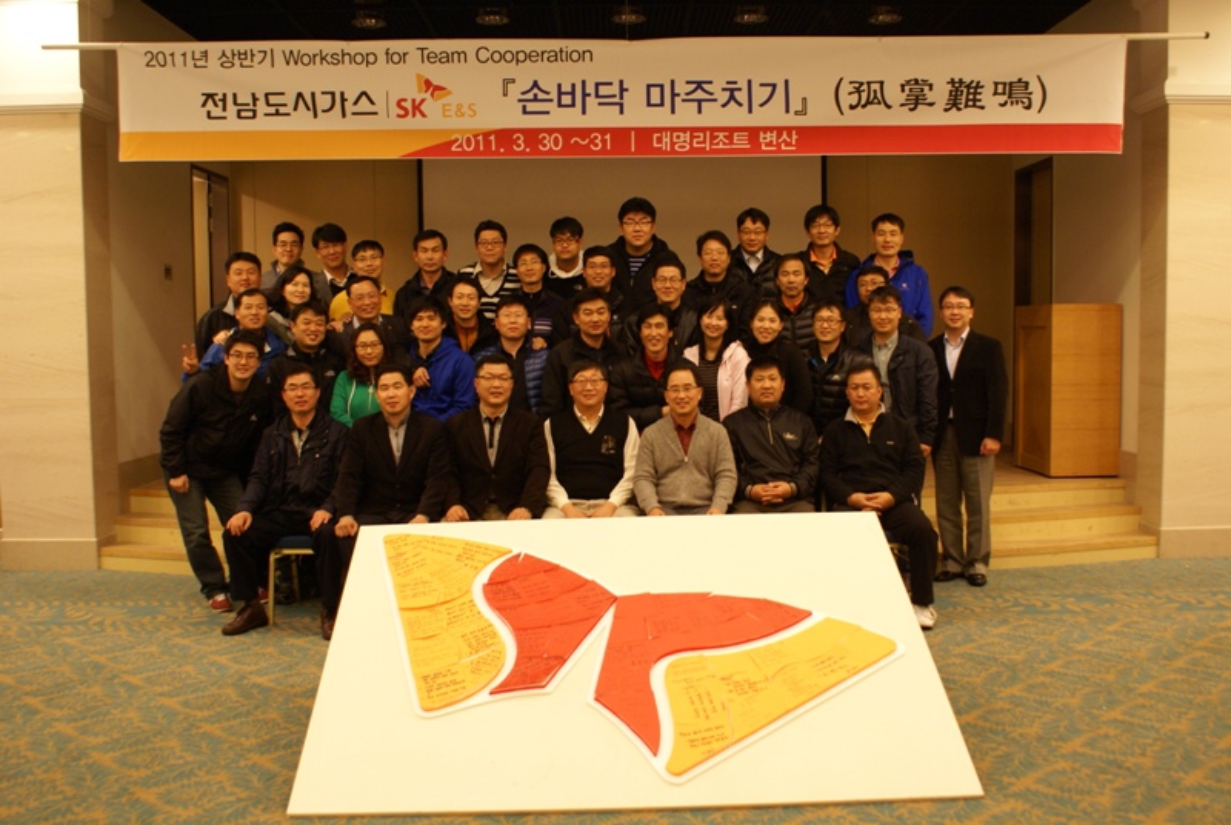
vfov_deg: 43.7
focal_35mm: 30
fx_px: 1027
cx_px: 616
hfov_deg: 61.9
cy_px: 412
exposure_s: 1/13
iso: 400
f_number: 4
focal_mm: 20
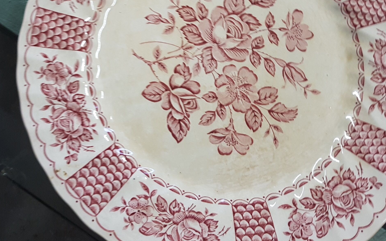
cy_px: 23
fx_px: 442
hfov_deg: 46.9
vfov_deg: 29.3
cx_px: 154
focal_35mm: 42
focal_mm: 4.2
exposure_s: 1/25
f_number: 1.7
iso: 200
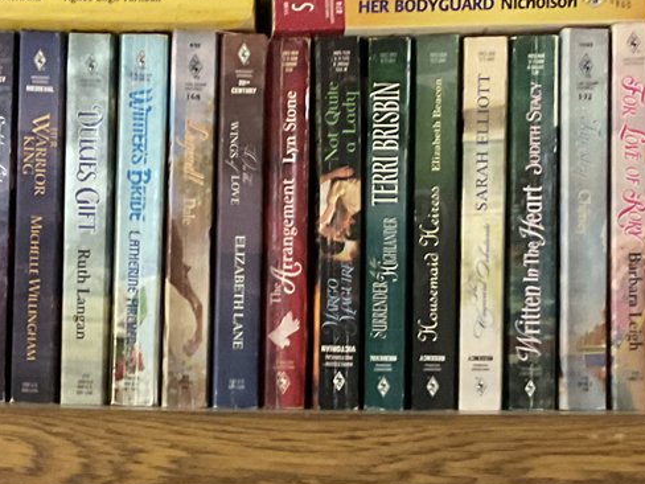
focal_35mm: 90
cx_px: 236
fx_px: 1677
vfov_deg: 16.3
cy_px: 383
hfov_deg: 21.7
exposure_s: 1/30
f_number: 1.8
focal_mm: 3
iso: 320
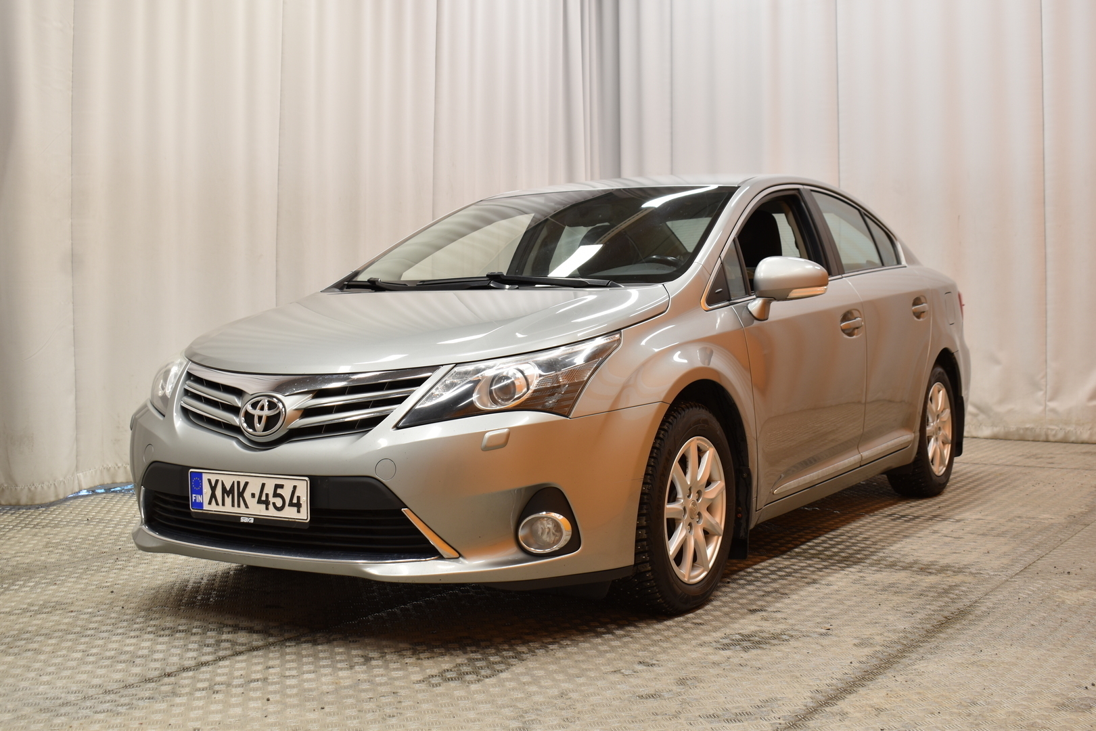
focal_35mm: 45
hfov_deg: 43.6
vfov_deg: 29.9
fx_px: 1370
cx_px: 548
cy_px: 366
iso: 100
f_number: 6.3
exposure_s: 1/6
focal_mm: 30
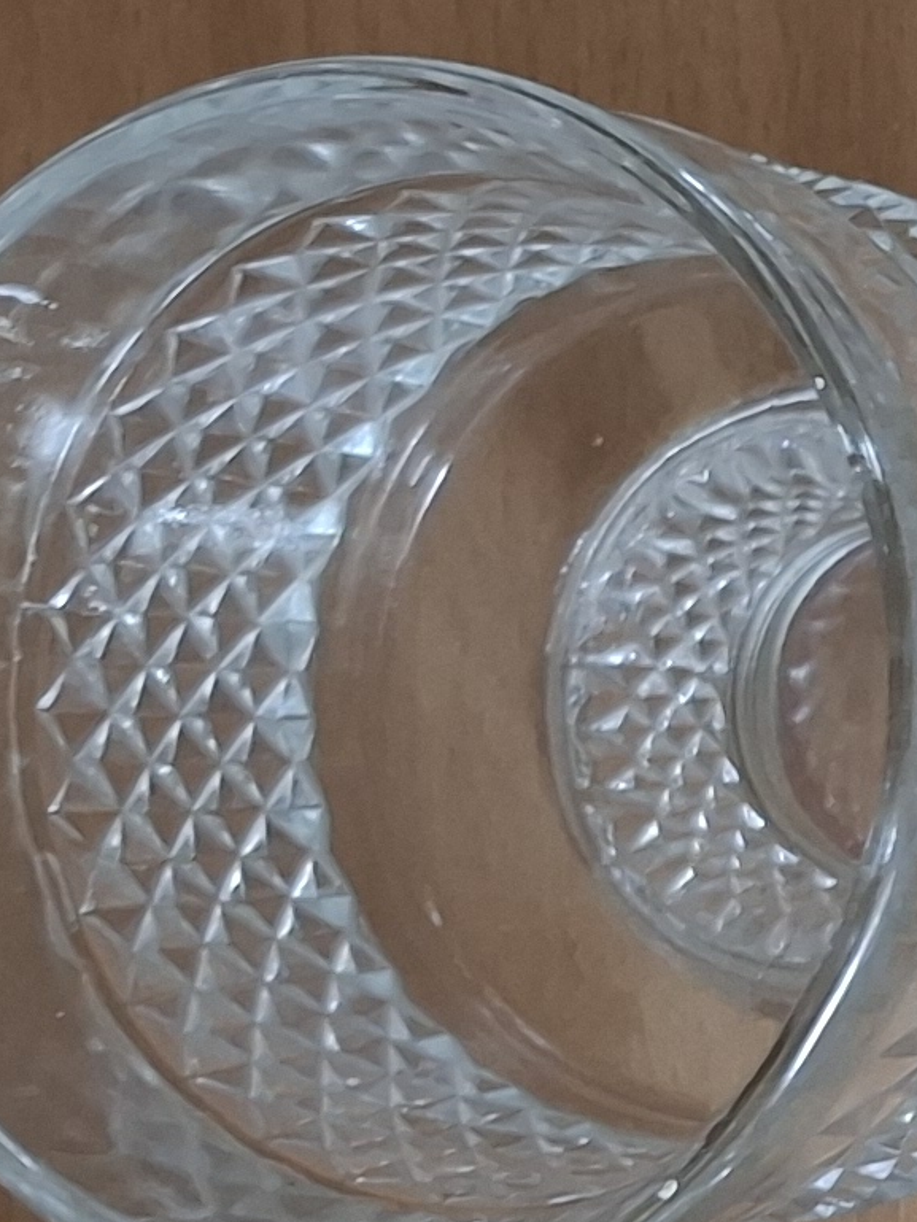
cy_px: 715
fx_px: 4308
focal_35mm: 122
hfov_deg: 10.4
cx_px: 2215
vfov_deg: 16.1
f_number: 1.8
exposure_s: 1/25
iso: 400
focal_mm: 5.54
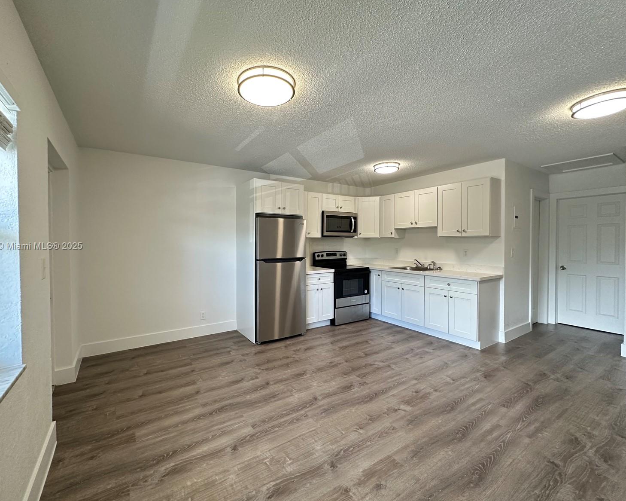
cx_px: 289
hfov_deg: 96.6
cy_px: 247
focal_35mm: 15
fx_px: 278
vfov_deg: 84.0
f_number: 2.2
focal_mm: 2.22
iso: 250
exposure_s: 1/120
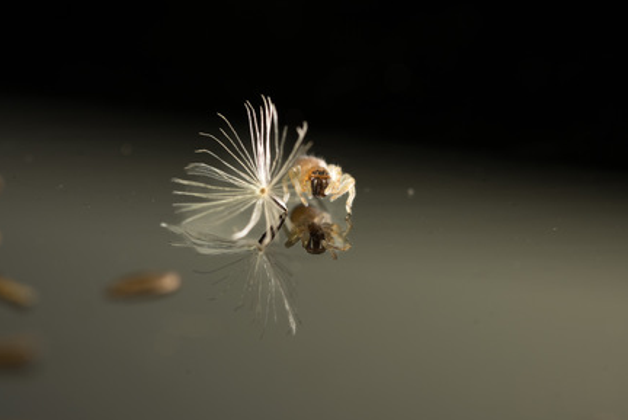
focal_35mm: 168
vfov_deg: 8.2
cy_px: 204
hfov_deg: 12.3
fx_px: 2925
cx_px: 308
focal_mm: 105
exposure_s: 1/1.6
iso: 200
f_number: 8
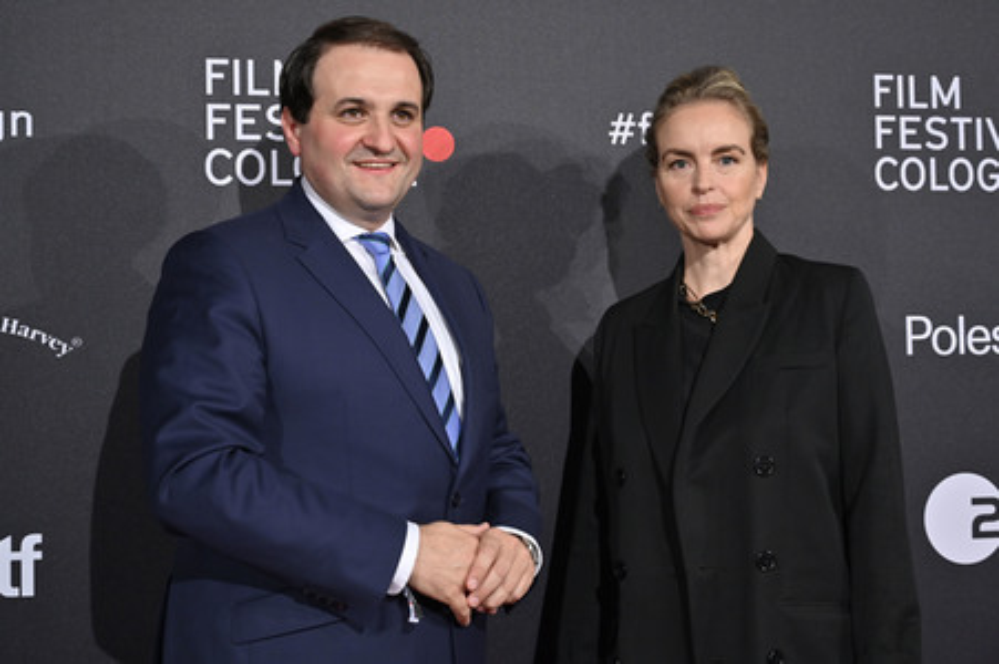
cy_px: 332
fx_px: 1525
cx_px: 500
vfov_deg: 24.6
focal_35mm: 55
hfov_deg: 36.3
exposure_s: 1/200
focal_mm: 55
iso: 1000
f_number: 4
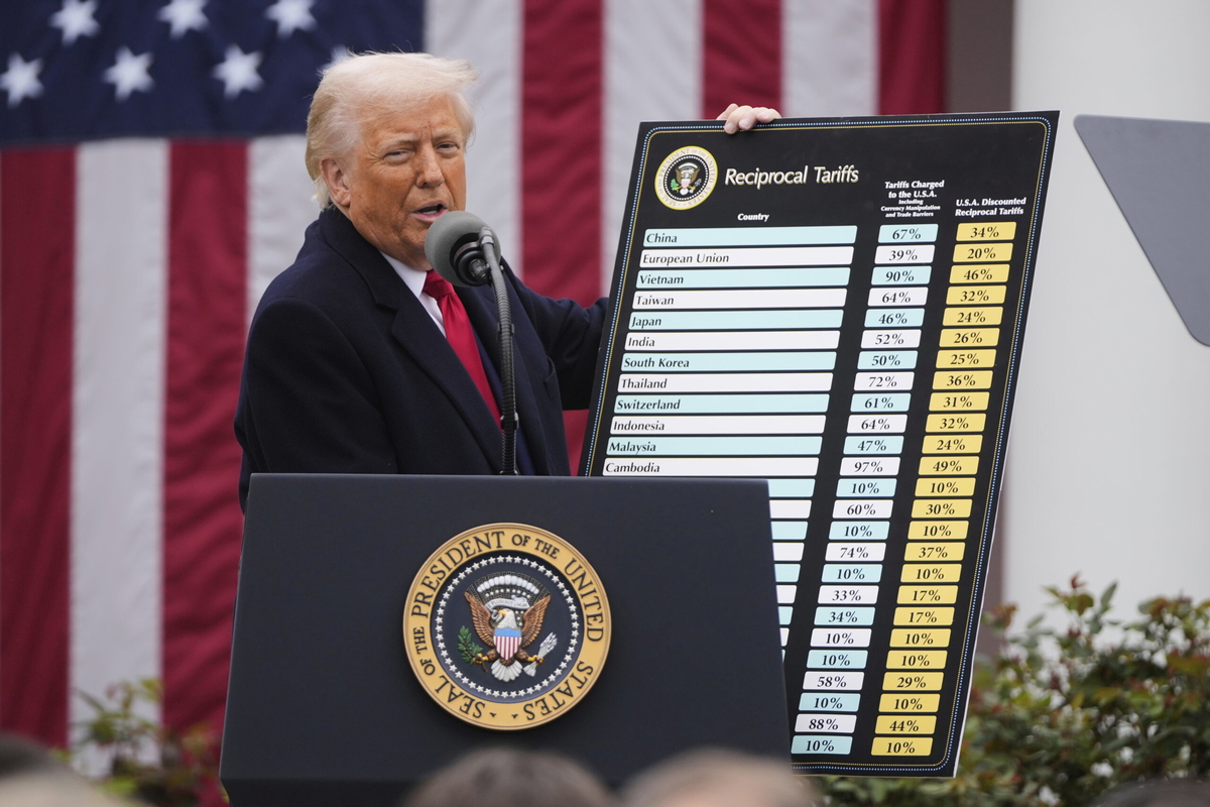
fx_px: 8873
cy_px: 404
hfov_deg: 7.8
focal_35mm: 264
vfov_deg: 5.2
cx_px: 605
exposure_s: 1/800
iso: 400
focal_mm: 176
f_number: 2.8
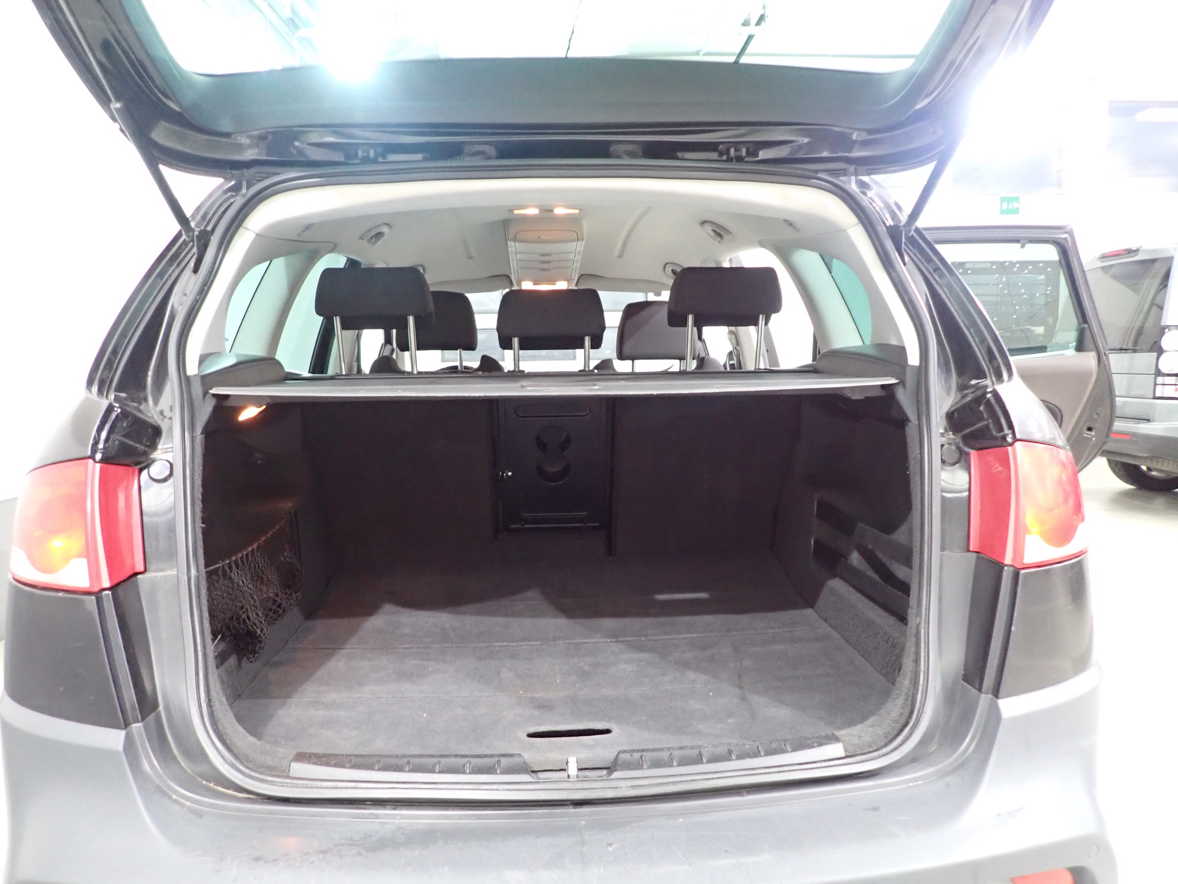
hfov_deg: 69.4
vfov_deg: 54.9
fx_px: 851
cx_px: 589
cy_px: 442
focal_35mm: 25
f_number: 2
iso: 800
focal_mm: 4.5
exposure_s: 1/30
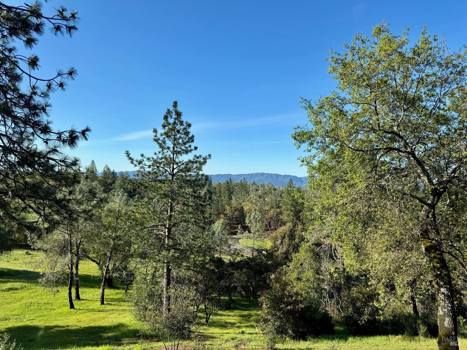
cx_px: 234
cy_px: 175
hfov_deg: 71.6
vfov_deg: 56.8
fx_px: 324
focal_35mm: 24
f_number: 1.78
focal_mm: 6.76
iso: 80
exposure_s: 1/2506
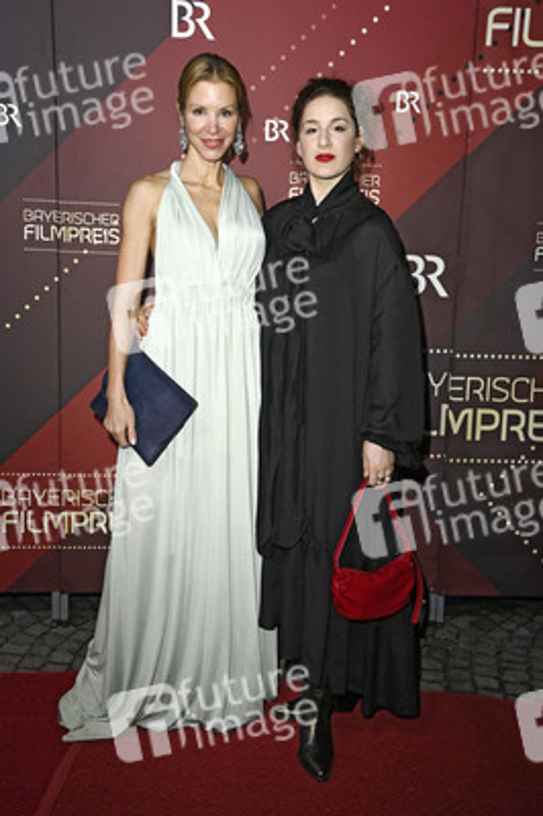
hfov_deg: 33.3
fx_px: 906
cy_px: 408
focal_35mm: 40
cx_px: 272
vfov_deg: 48.5
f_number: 5.6
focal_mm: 40
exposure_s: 1/160
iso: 800
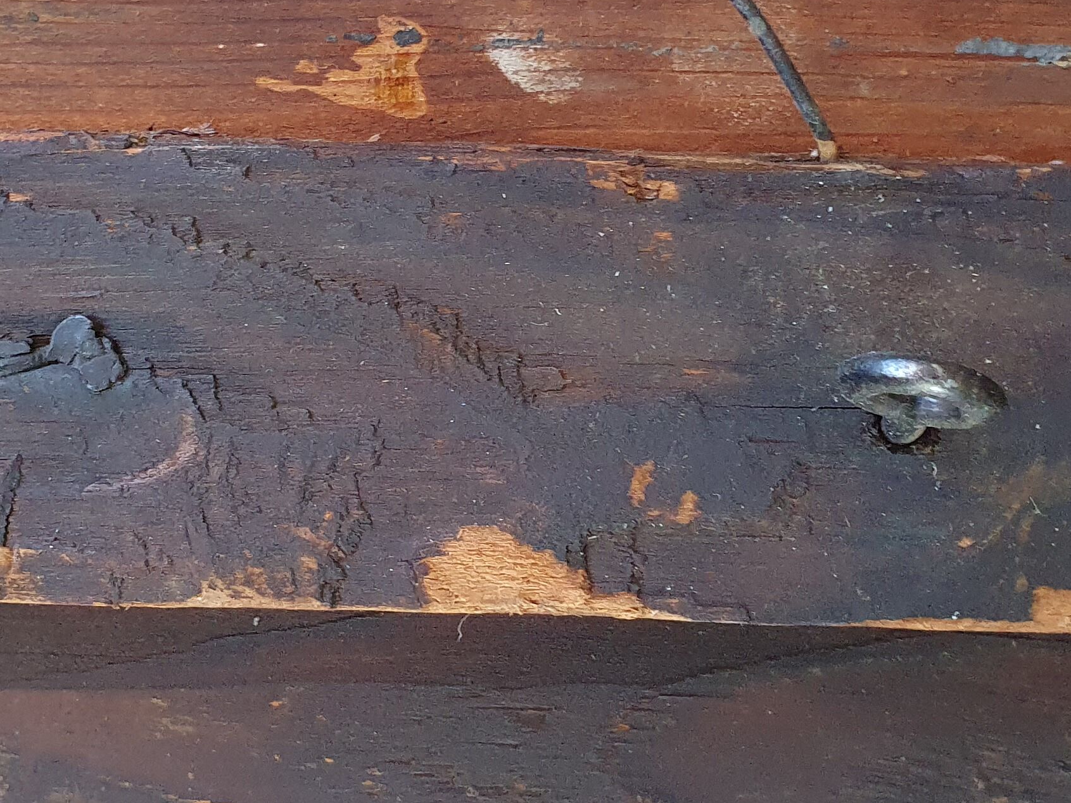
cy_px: 222
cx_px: 425
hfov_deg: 31.1
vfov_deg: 23.5
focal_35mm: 62
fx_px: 1918
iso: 400
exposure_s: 1/50
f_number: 2.4
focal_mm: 4.32
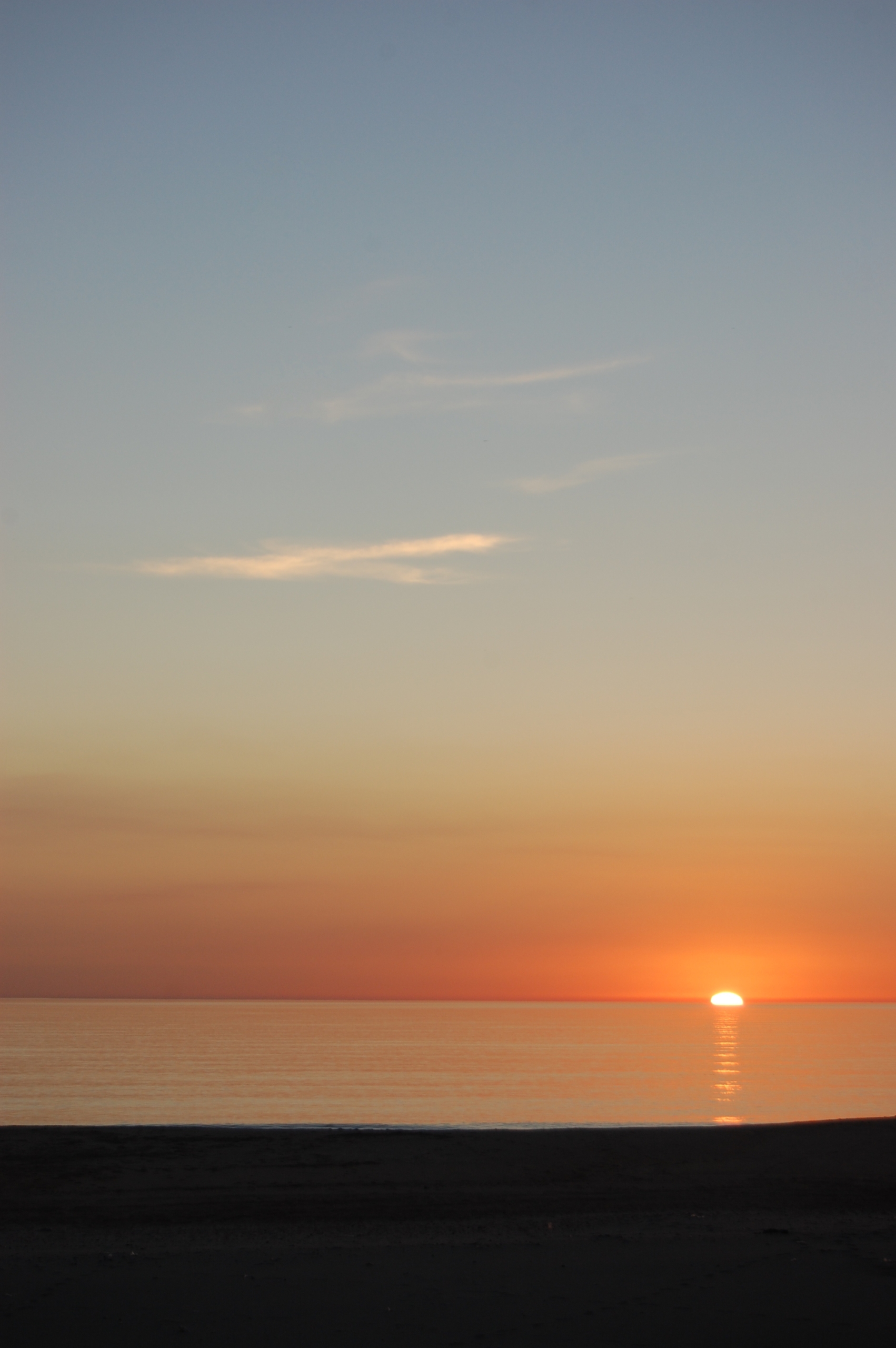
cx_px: 448
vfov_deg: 24.6
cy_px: 674
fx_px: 3086
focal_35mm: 82
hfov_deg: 16.5
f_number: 7.1
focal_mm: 55
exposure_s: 1/200
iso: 200
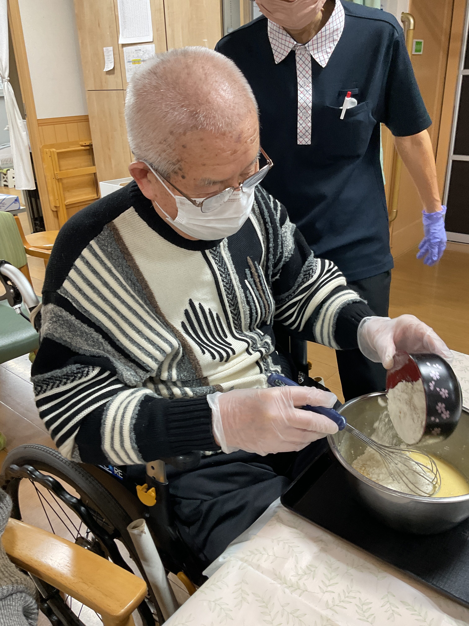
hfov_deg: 48.2
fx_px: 524
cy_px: 313
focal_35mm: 29
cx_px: 234
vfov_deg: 61.7
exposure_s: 1/50
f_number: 1.8
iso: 100
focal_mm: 3
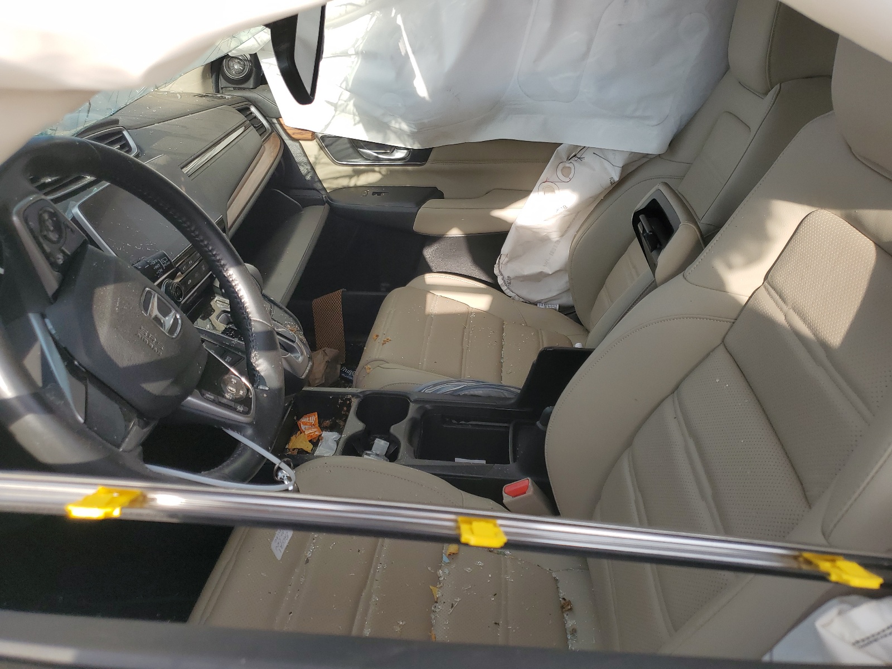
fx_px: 670
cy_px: 334
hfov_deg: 67.3
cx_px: 446
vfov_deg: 53.1
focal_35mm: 26
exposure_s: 1/769
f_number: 1.5
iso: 50
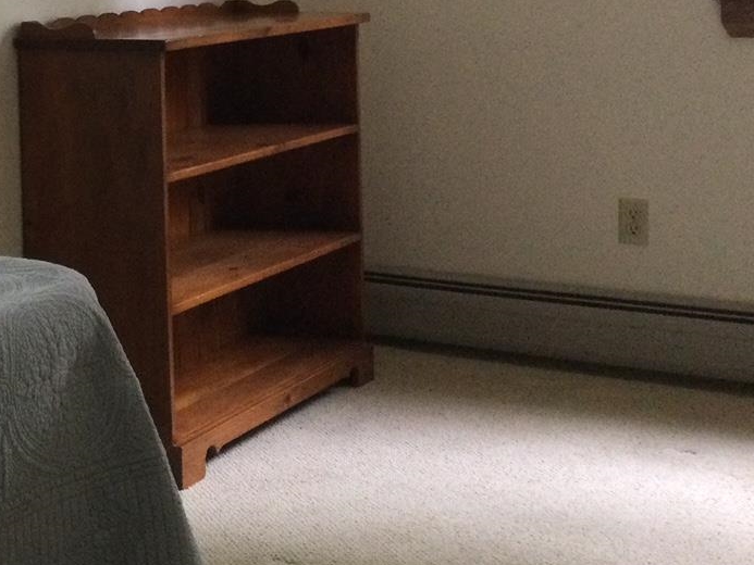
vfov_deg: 19.7
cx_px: -64
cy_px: 17
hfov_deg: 24.9
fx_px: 1590
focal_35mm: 73
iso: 200
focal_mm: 3.3
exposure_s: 1/30
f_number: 2.4
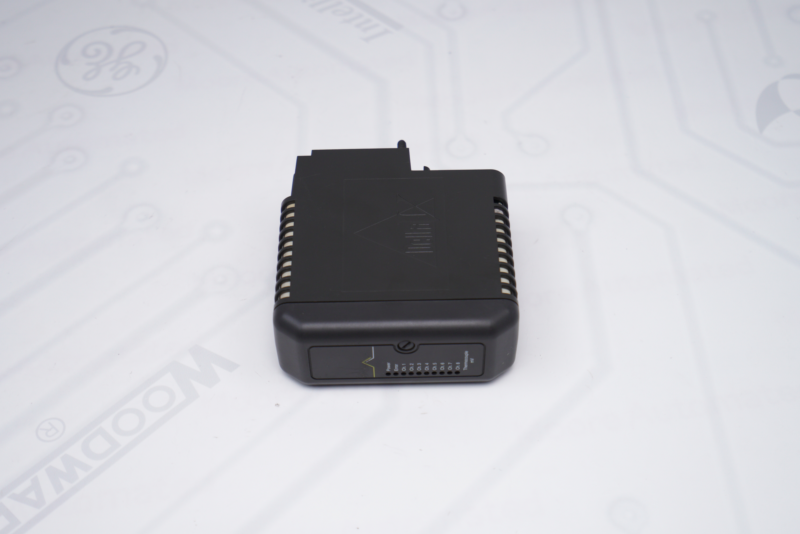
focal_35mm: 52
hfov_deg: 37.9
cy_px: 267
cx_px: 400
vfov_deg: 25.8
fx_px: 1167
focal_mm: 35
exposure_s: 1/160
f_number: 4
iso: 320
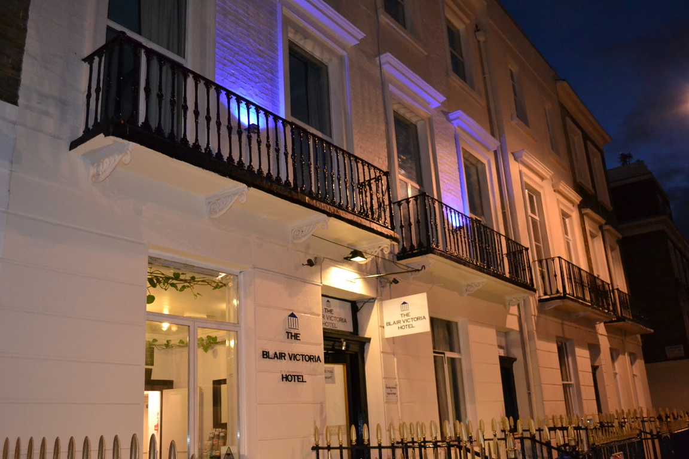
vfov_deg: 40.0
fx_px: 632
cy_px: 230
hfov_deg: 57.2
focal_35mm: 33
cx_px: 344
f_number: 3.8
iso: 2800
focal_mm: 22
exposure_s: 1/60
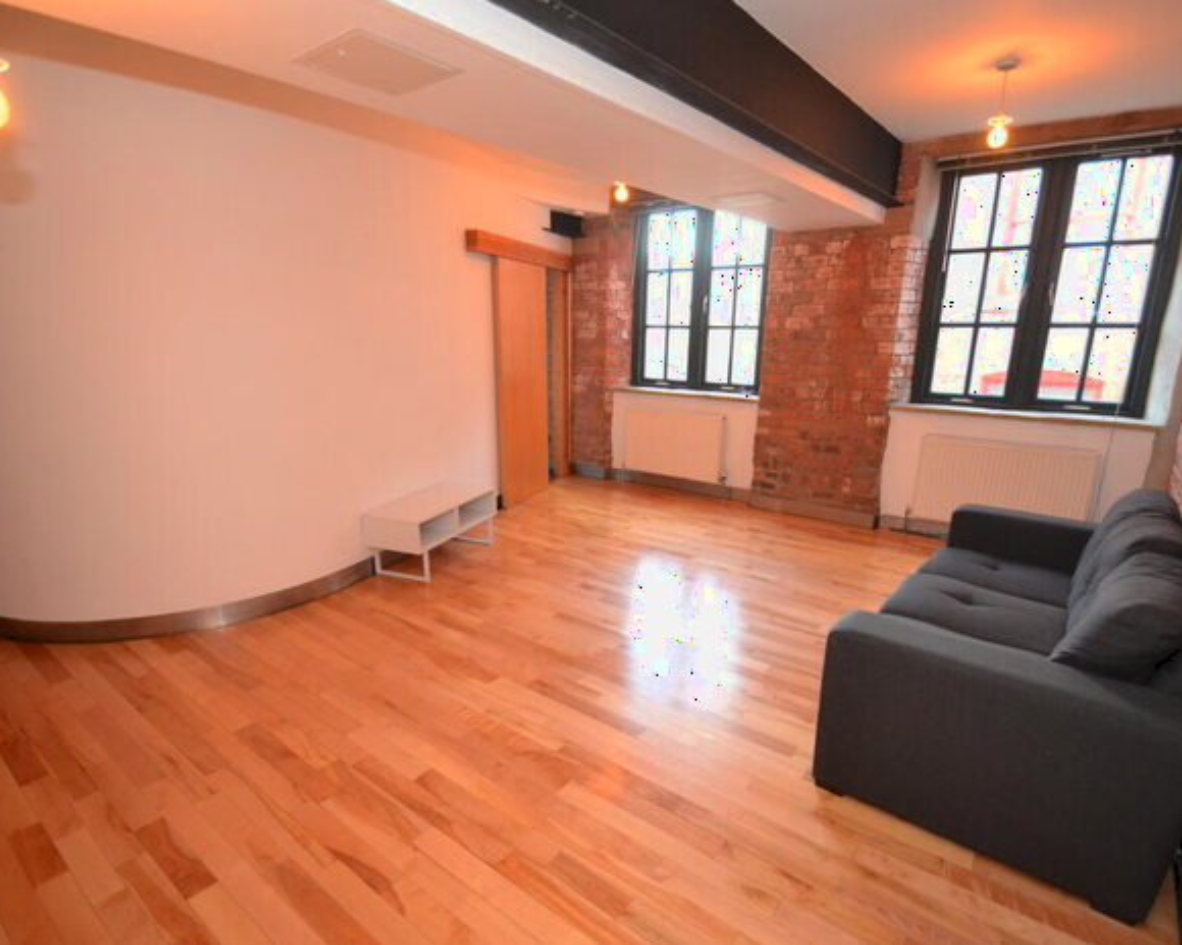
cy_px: 471
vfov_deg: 77.0
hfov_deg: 89.6
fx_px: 595
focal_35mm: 17
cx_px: 593
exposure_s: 1/60
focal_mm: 10
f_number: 3.5
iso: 2000
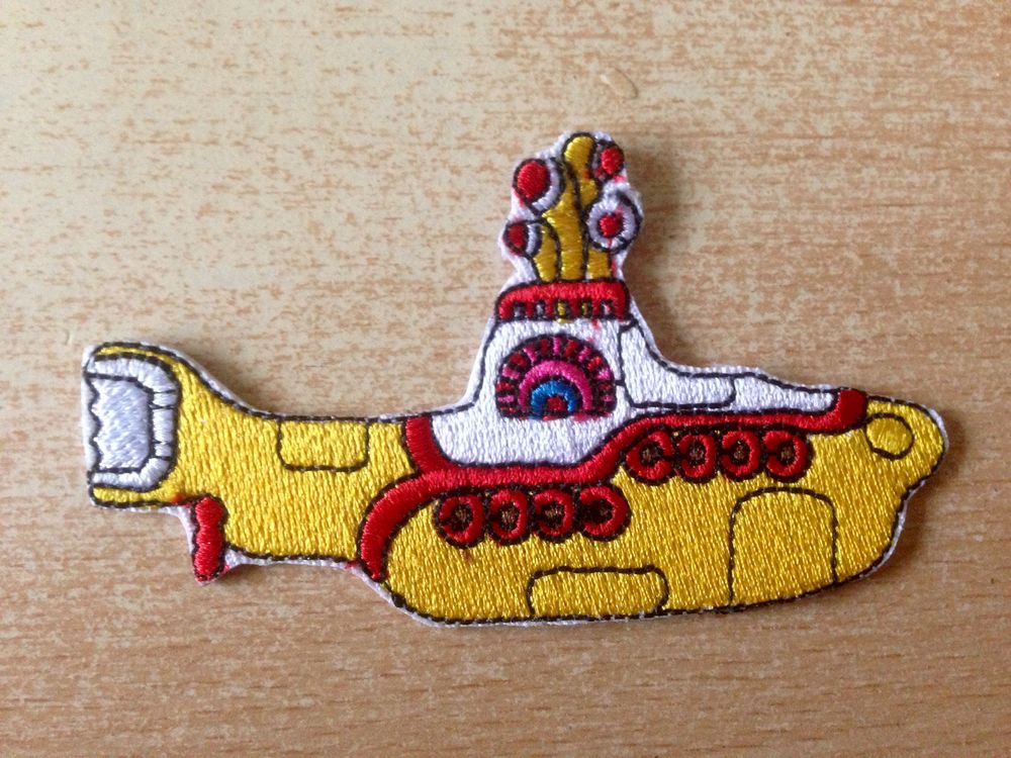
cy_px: 379
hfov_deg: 55.4
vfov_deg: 42.9
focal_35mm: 33
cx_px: 506
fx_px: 964
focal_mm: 4.12
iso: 320
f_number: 2.4
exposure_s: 1/20
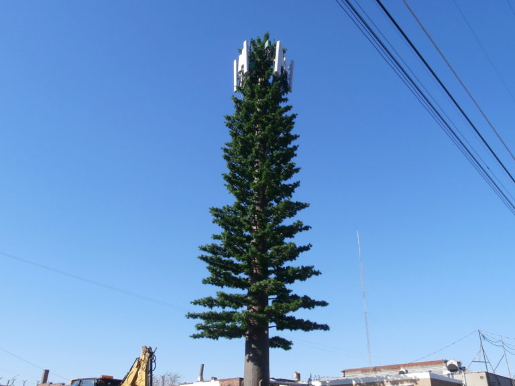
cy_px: 193
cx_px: 258
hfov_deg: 60.0
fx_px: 446
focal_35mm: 30
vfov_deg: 46.8
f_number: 3.5
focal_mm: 5.36
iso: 100
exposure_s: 1/640
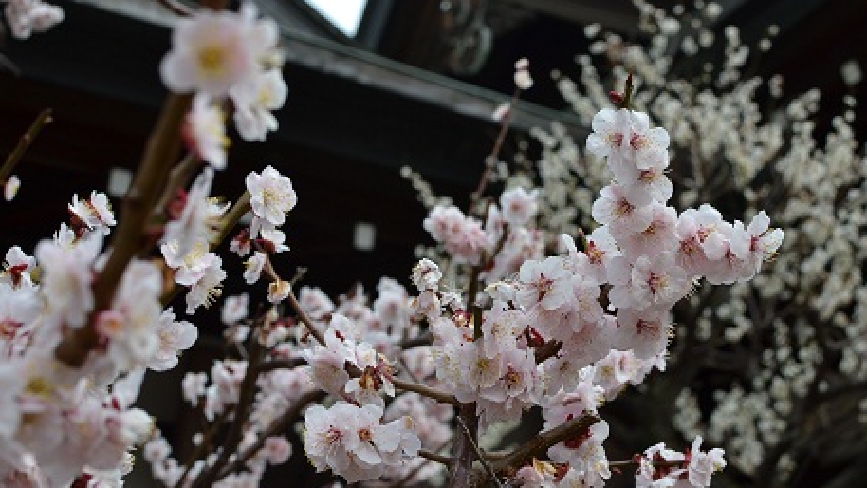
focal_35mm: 56
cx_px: 434
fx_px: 1276
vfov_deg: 21.6
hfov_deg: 37.5
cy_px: 220
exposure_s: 1/160
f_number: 6.3
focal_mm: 35
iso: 100
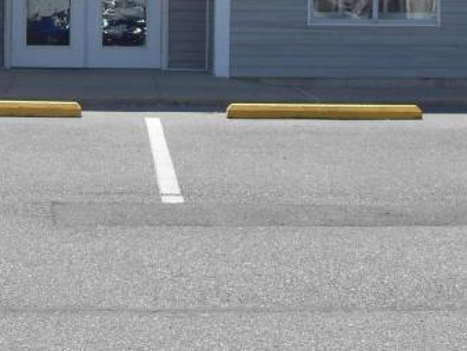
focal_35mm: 106
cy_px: -69
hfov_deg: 18.3
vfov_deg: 13.6
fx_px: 1431
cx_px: 83
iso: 80
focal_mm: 6.3
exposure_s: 1/250
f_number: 7
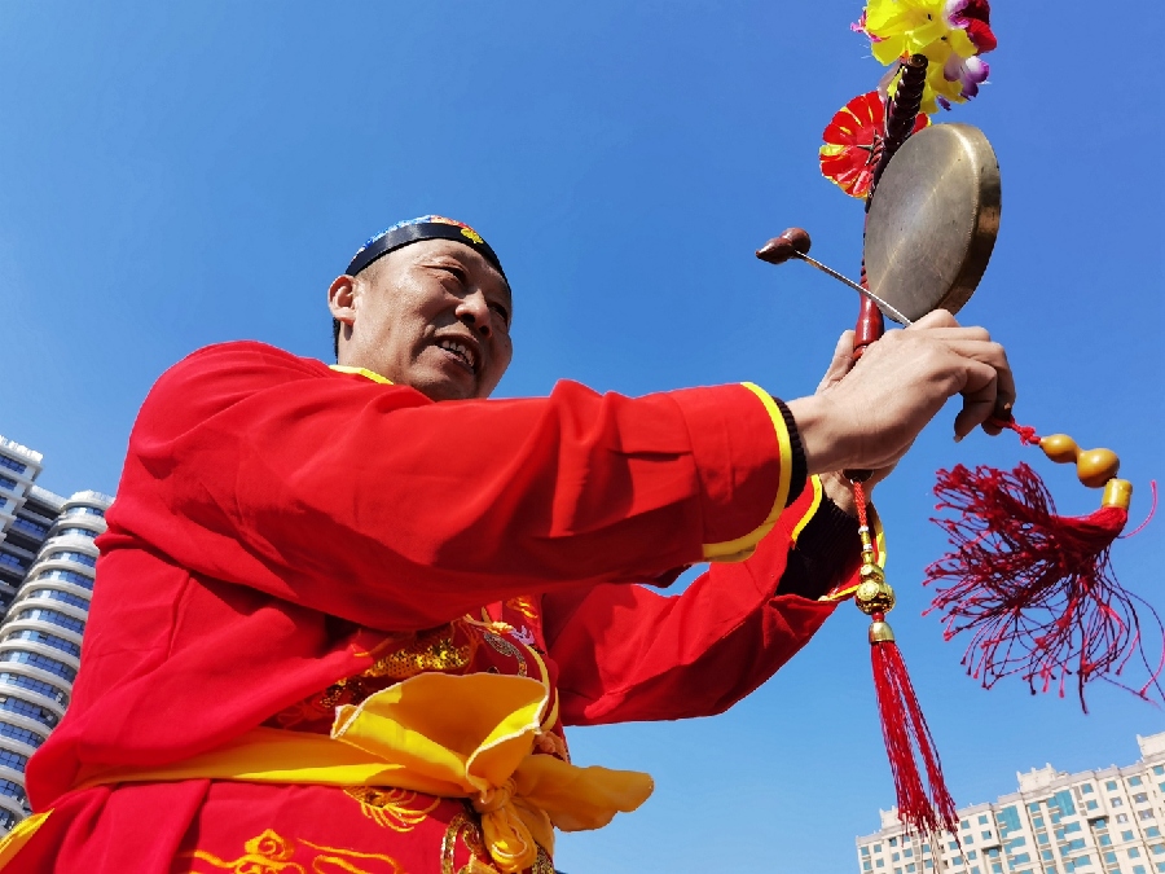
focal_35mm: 27
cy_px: 437
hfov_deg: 65.3
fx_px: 909
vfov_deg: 51.4
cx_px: 582
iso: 50
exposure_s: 1/3922
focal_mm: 6.71
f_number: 1.9
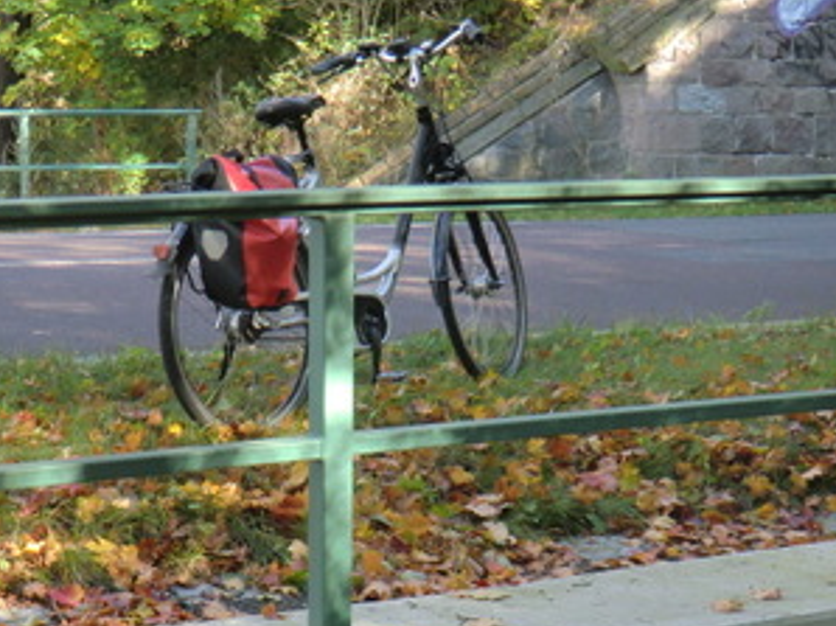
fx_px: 2075
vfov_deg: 16.9
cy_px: 575
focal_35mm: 86
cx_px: 342
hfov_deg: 22.7
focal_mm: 7.1
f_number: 3.8
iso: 125
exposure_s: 1/60
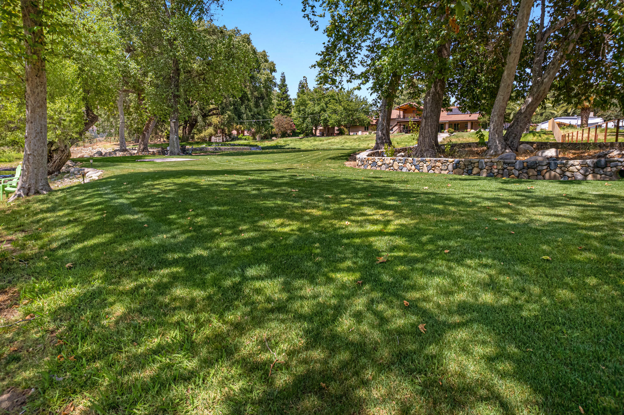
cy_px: 208
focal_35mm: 22
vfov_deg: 57.2
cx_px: 312
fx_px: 381
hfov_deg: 78.6
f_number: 2.8
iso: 100
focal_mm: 8.38
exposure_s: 1/80
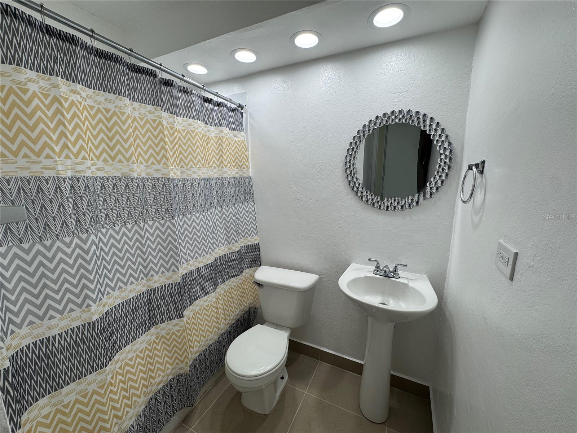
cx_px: 288
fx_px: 233
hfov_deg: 102.1
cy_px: 216
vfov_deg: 85.7
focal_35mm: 14
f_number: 2.2
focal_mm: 2.22
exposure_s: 1/120
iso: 64
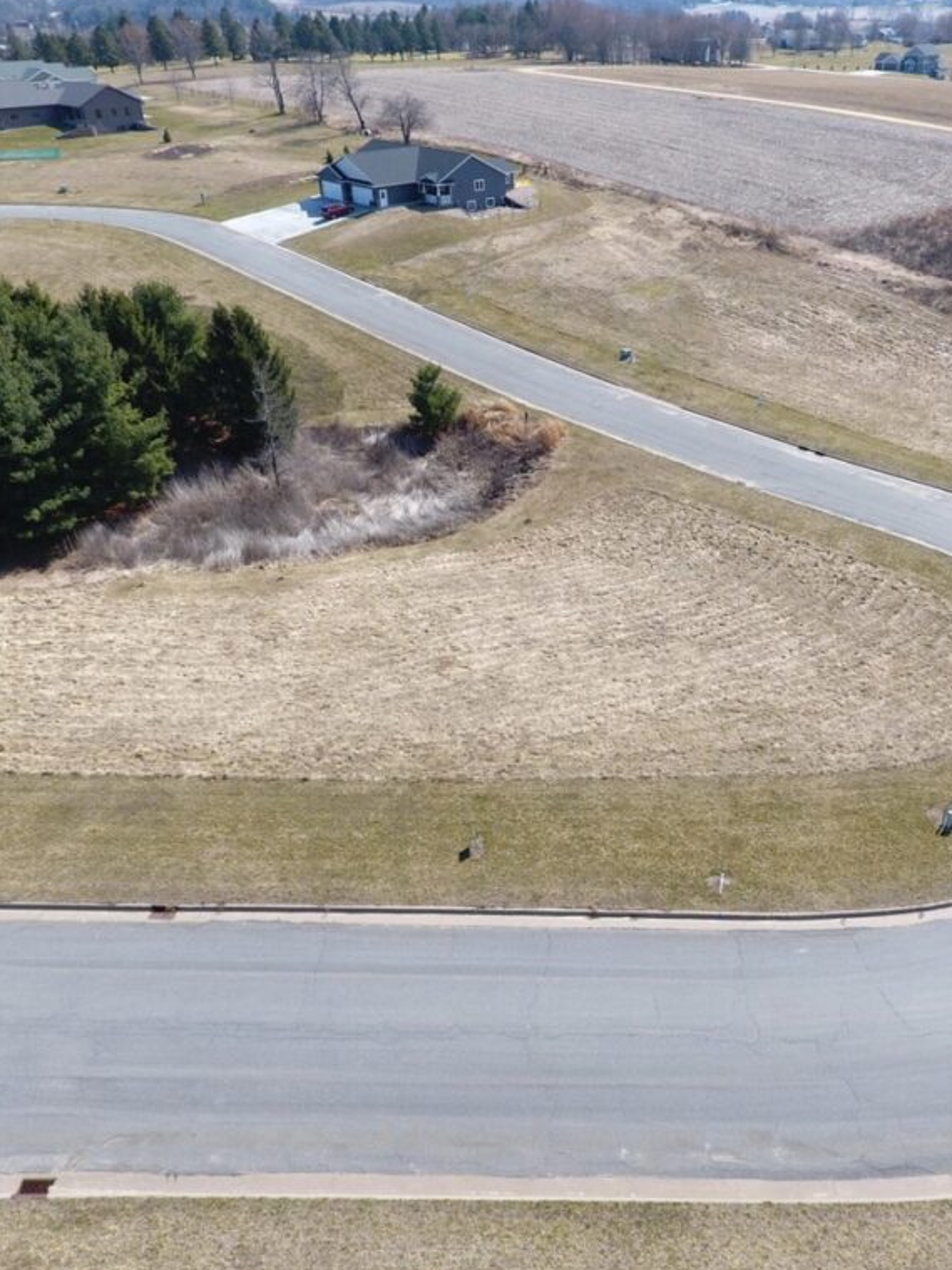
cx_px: 612
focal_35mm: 27
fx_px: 990
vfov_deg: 65.3
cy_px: 636
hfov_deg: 50.7
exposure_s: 1/488
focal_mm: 3.61
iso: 100
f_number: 2.8
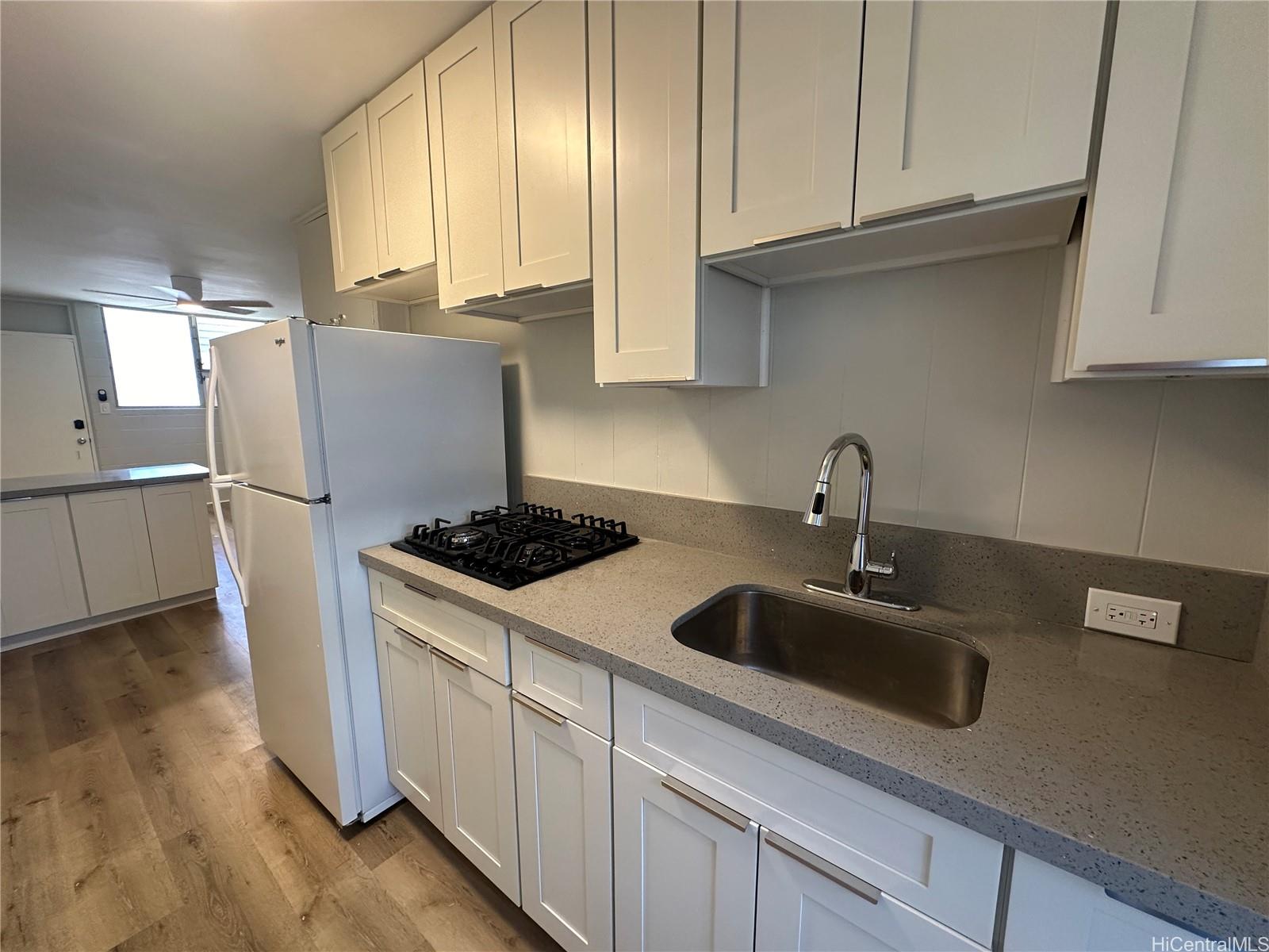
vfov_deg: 85.7
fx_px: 513
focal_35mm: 14
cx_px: 634
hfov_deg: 102.1
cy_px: 476
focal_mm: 2.22
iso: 200
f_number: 2.2
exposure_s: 1/60
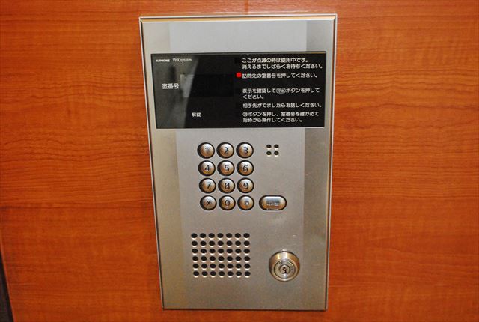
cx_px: 240
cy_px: 161
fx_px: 640
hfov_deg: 41.0
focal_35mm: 48
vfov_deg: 28.2
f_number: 5
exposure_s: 1/80
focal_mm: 32
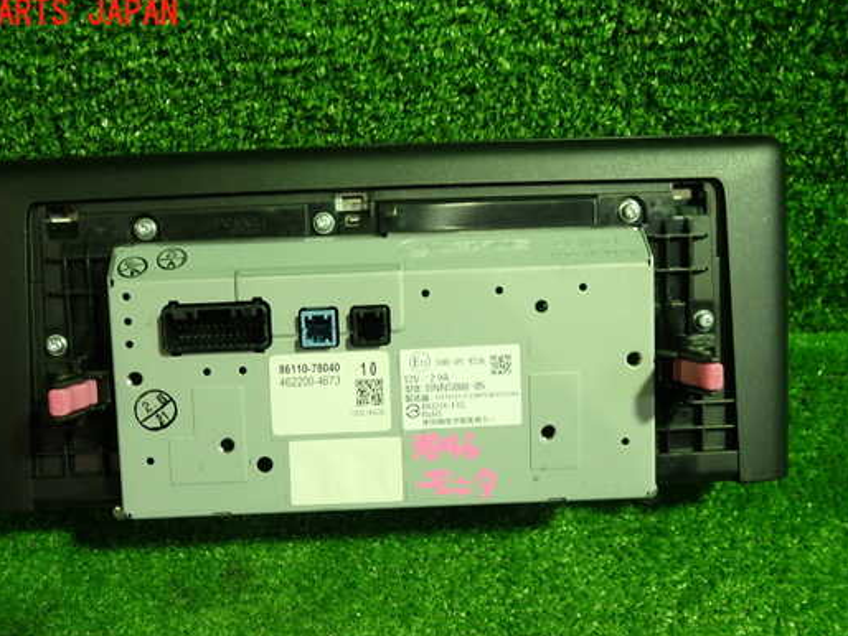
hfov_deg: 52.5
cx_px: 373
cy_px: 364
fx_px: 858
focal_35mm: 35
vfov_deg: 40.6
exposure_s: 1/30
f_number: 2.3
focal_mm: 5.4
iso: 200
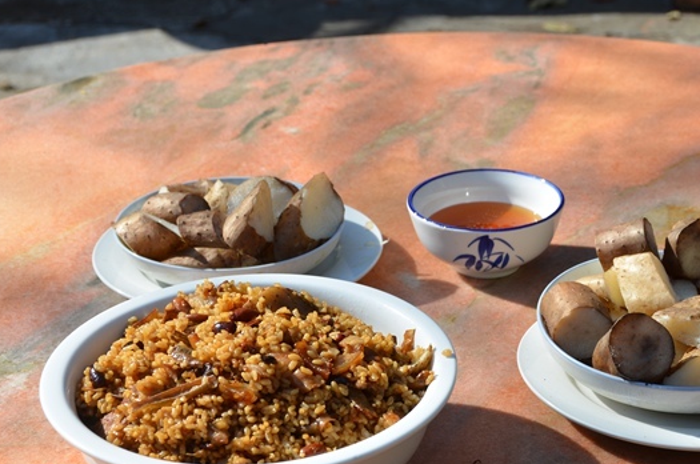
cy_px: 300
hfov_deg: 23.1
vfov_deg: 15.4
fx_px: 1708
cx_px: 420
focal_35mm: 88
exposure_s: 1/250
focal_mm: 44
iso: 100
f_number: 8
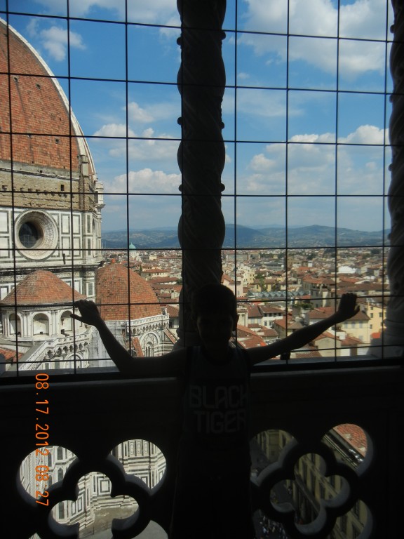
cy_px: 270
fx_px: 467
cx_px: 202
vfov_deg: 60.0
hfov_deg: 46.8
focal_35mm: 30
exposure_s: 1/682
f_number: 7
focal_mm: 5.4
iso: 160
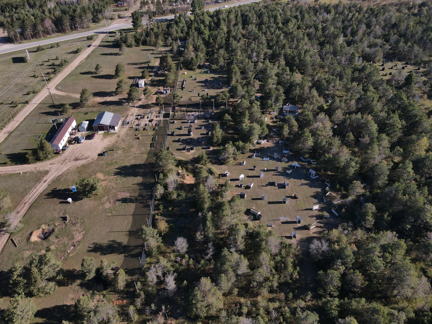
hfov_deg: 71.6
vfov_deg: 56.8
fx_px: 300
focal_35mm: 24
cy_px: 162
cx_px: 216
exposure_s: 1/500
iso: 100
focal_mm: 4.5
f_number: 2.8
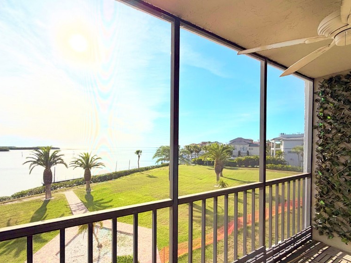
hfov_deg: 84.6
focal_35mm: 19
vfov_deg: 68.4
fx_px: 193
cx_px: 166
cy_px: 149
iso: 20
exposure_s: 1/1189
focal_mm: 2.22
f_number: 2.2
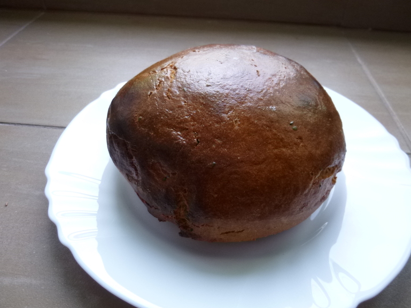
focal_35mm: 26
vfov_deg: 53.1
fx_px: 309
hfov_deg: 67.3
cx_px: 203
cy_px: 156
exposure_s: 1/60
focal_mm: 4.5
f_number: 3.1
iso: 200
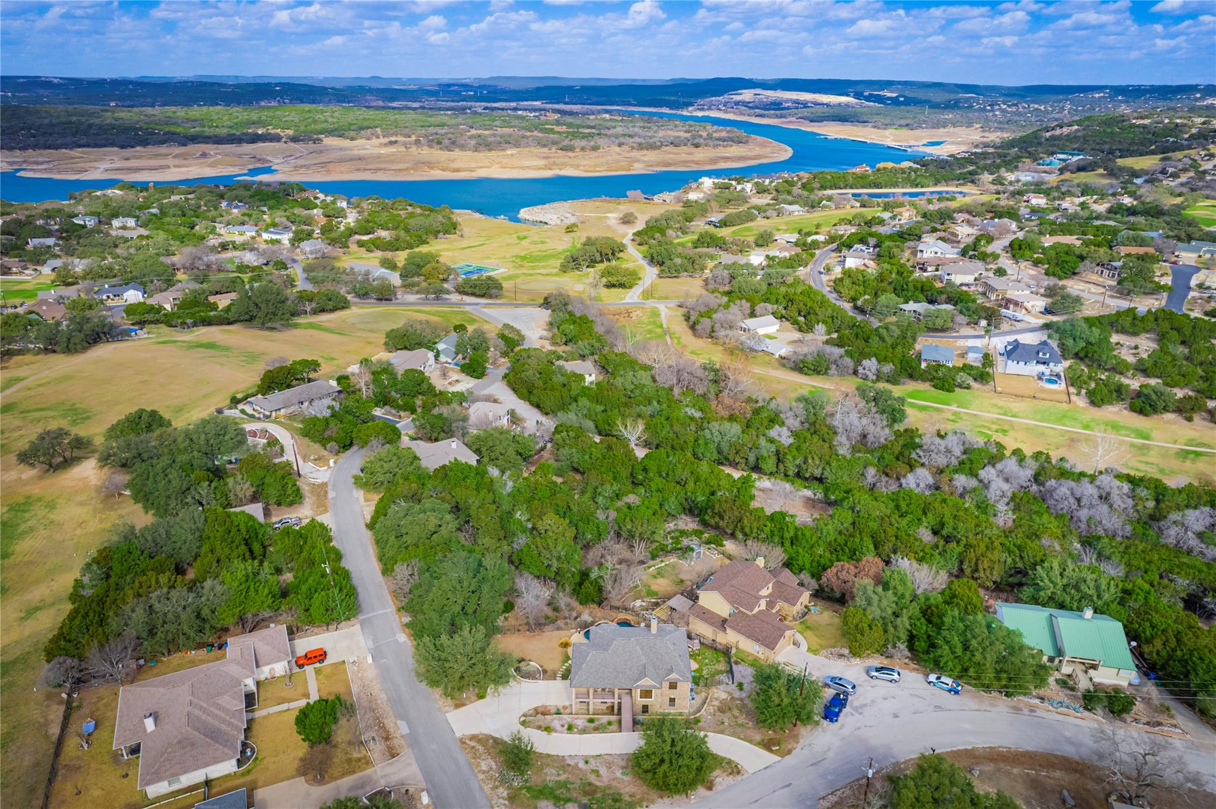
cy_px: 404
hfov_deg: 78.6
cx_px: 608
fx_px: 743
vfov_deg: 57.2
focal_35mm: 22
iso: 150
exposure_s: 1/2000
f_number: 2.8
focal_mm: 8.38
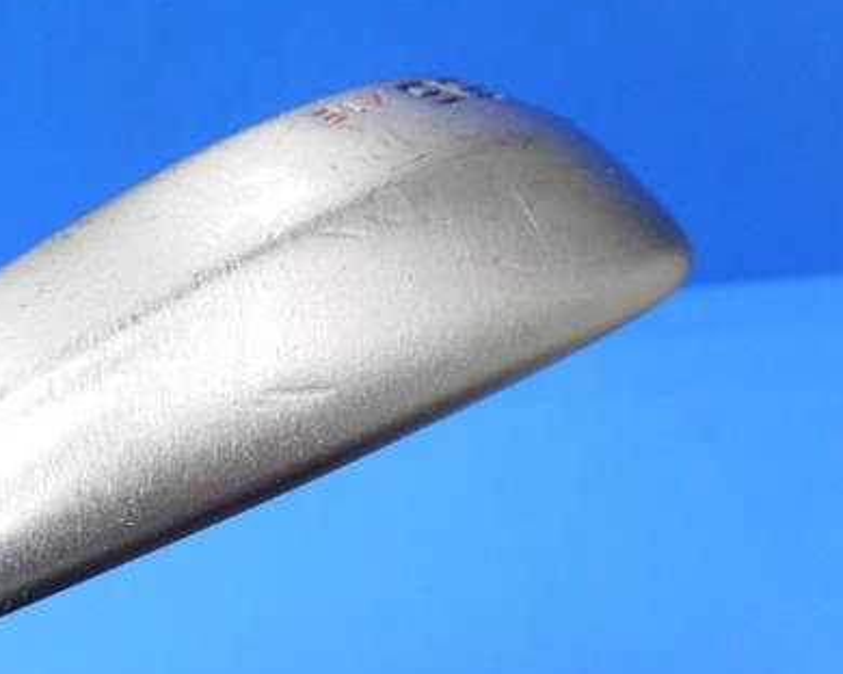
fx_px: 998
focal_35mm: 40
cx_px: 190
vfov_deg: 37.2
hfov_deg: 44.0
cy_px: 391
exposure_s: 1/30
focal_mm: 4.5
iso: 110
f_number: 3.7
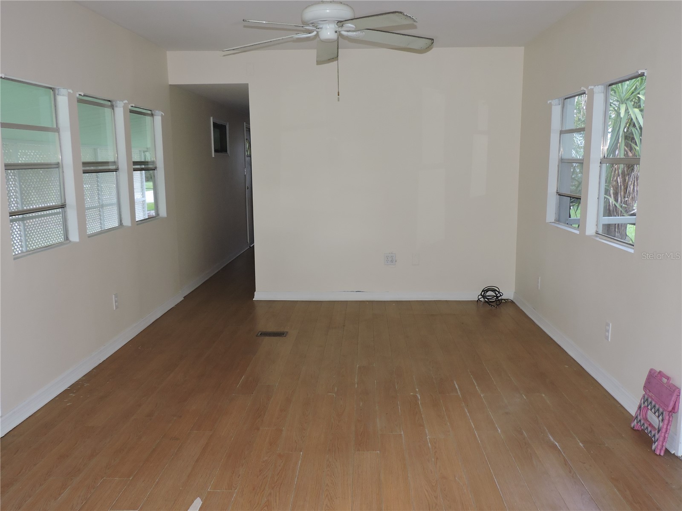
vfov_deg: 46.8
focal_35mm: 30
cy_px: 256
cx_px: 341
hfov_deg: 60.0
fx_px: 591
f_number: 3.1
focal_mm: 5.4
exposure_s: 1/30
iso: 200
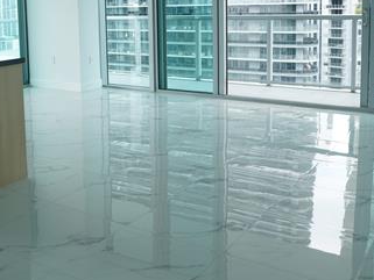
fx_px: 497
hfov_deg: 40.5
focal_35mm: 46
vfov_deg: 30.7
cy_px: 51
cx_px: 112
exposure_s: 1/125
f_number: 2.8
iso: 100
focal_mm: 24
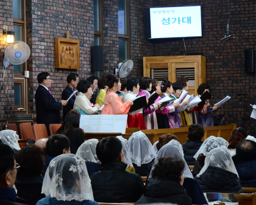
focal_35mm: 116
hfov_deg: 16.6
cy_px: 102
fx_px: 879
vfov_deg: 13.3
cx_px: 152
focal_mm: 68
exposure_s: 1/30
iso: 2200
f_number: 9
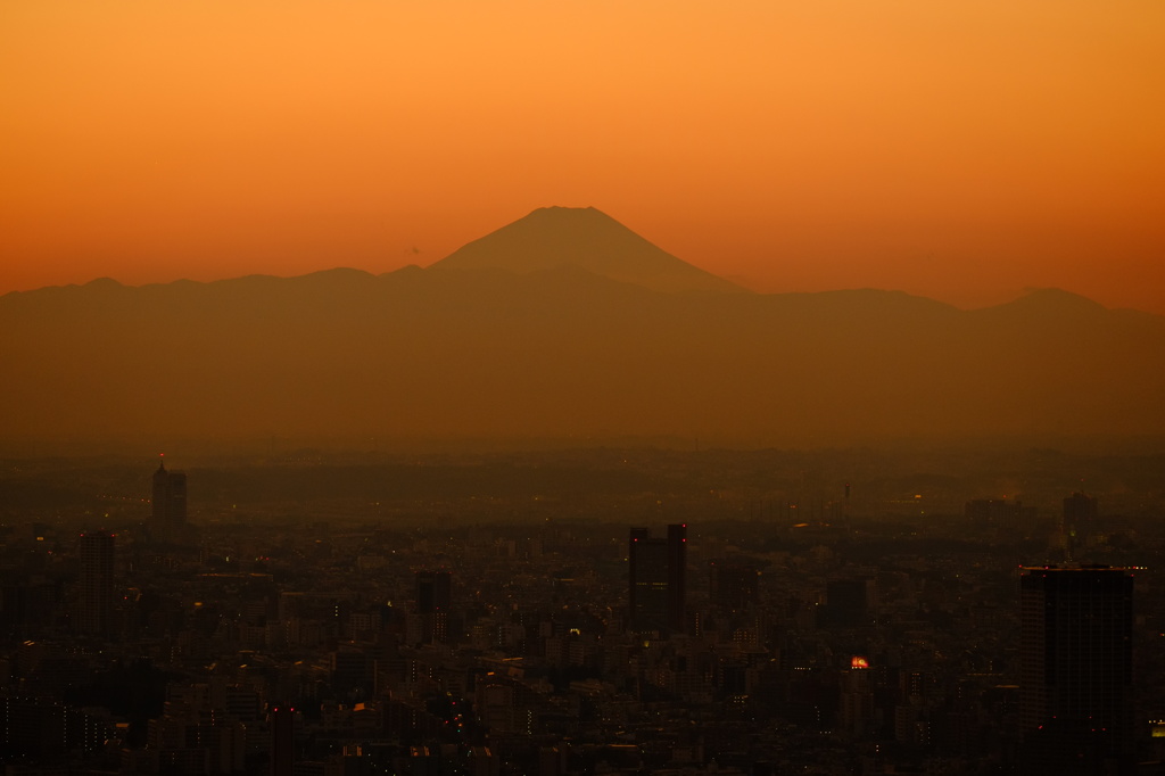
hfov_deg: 11.2
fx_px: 5920
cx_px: 582
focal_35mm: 183
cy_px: 388
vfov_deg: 7.5
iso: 400
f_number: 5
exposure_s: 1/100
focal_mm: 121.8
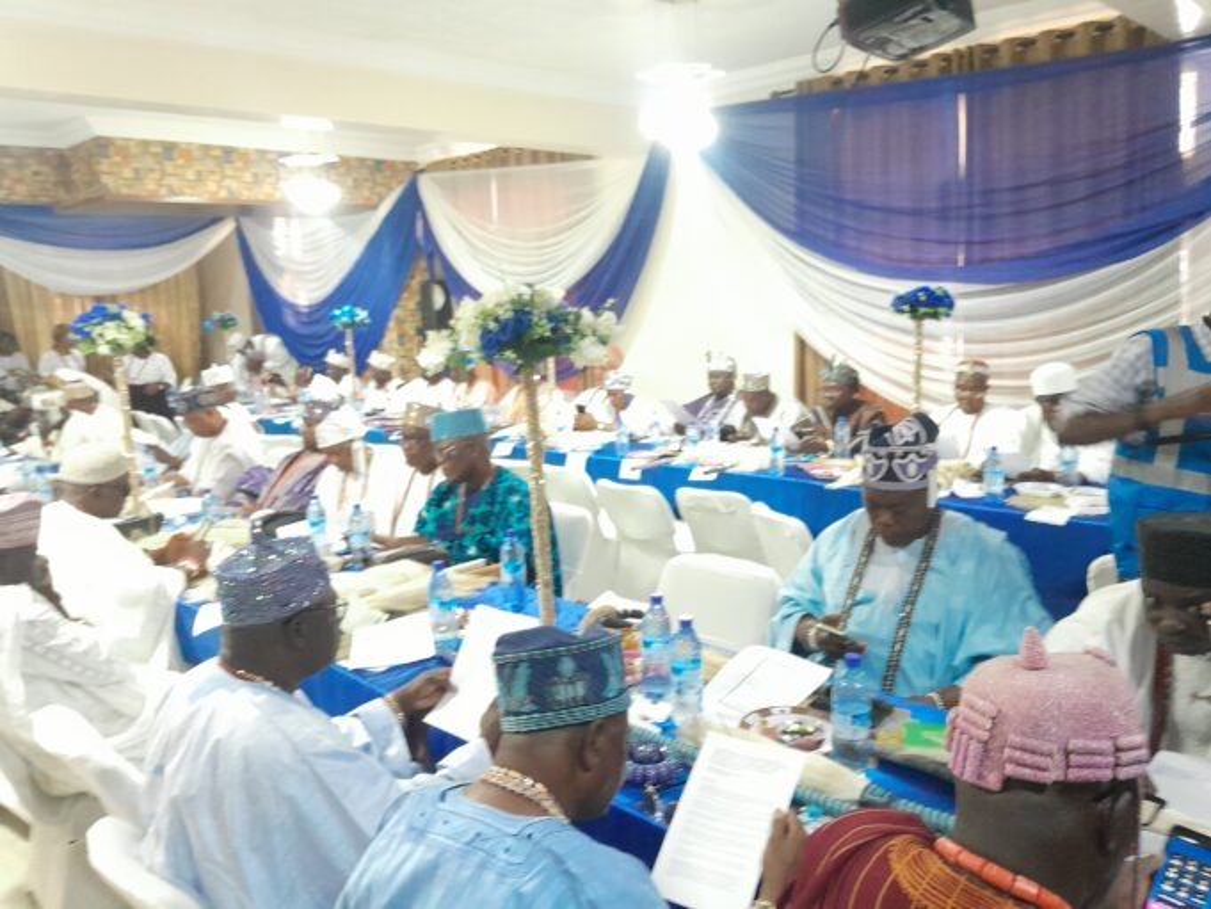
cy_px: 454
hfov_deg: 67.3
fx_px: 910
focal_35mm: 26
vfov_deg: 53.1
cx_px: 606
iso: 800
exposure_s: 1/25
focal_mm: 3.98
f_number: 1.8
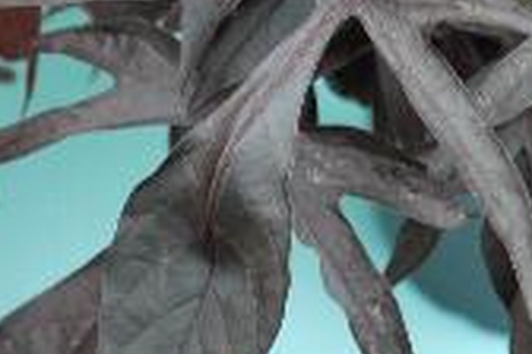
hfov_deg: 12.6
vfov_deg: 8.5
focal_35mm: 161
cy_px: 9
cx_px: 548
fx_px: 2382
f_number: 5.3
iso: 400
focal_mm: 45
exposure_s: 1/50
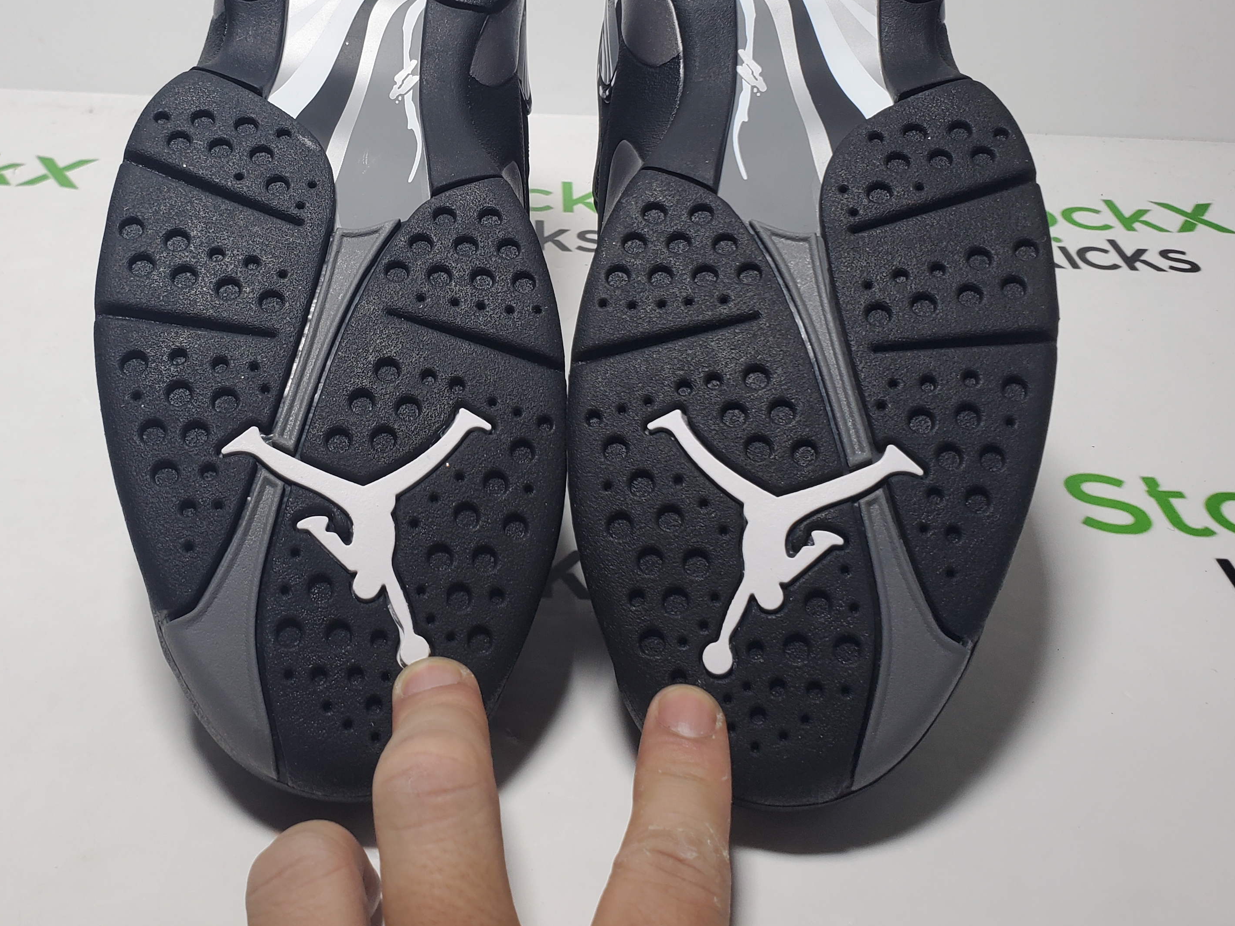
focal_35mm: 37
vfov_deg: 38.0
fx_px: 1320
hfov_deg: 49.9
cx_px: 505
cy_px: 269
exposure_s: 1/200
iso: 50
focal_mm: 4.3
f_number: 2.4
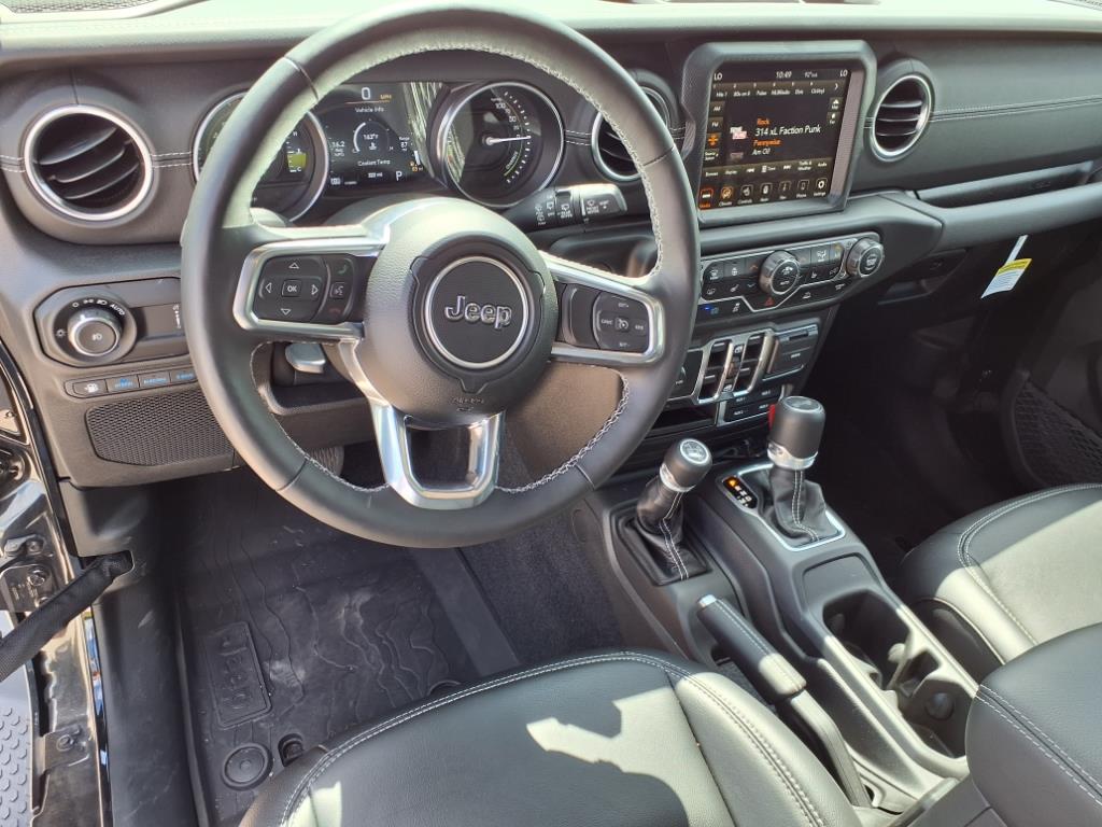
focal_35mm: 27
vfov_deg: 51.4
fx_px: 860
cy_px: 414
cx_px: 551
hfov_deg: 65.3
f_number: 1.9
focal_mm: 3.58
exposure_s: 1/120
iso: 40
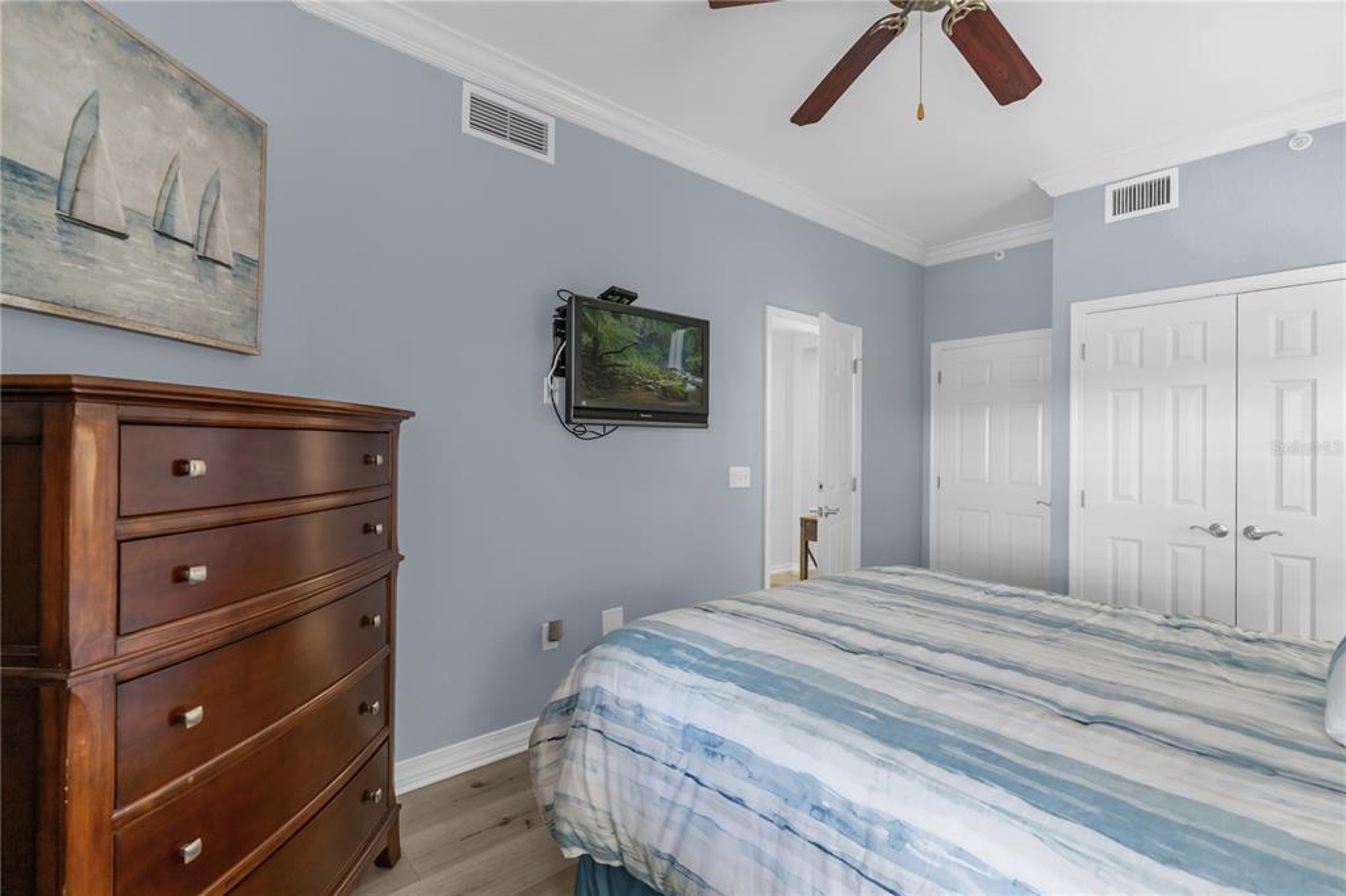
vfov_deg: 73.7
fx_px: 598
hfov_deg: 96.8
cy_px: 448
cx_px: 673
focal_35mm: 16
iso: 125
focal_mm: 16
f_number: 5
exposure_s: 1/25
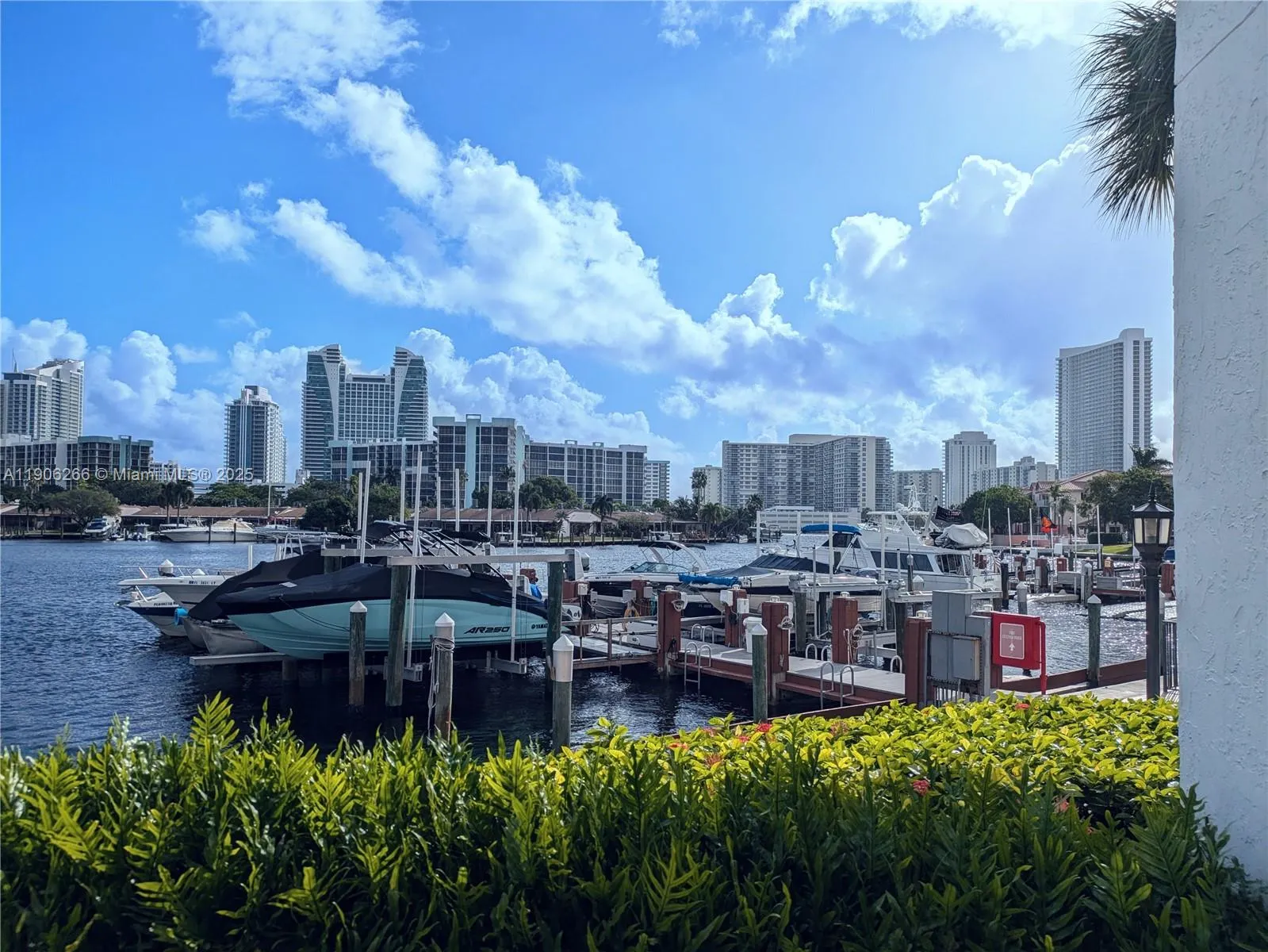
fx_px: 916
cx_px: 634
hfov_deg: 69.4
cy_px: 476
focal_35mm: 25
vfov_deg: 54.9
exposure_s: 1/5917
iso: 43
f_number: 1.89
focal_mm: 5.43
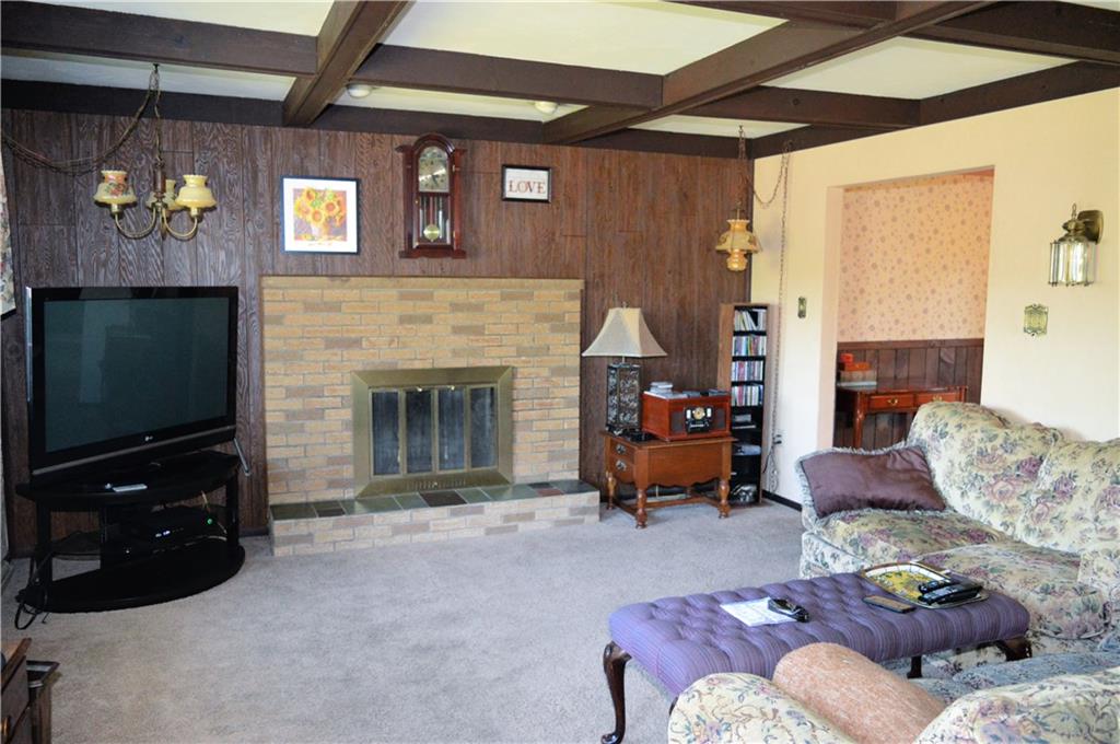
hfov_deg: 67.4
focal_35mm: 27
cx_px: 560
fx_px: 839
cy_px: 372
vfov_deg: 47.8
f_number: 3.5
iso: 2000
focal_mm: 18
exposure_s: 1/60
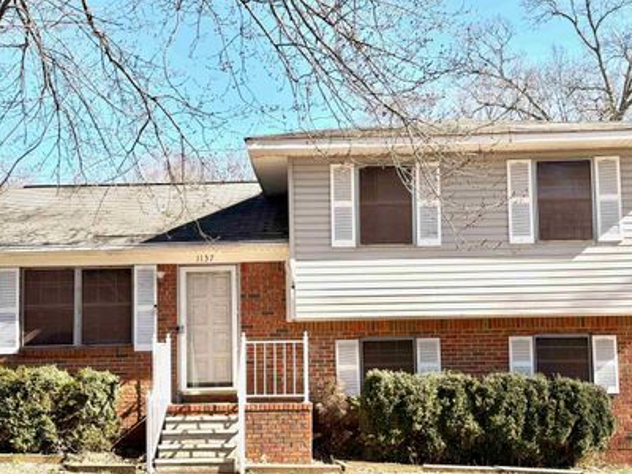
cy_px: 282
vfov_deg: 24.4
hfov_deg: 32.2
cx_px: 305
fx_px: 1095
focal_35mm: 60
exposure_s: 1/2667
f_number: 1.78
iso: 64
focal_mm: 6.76
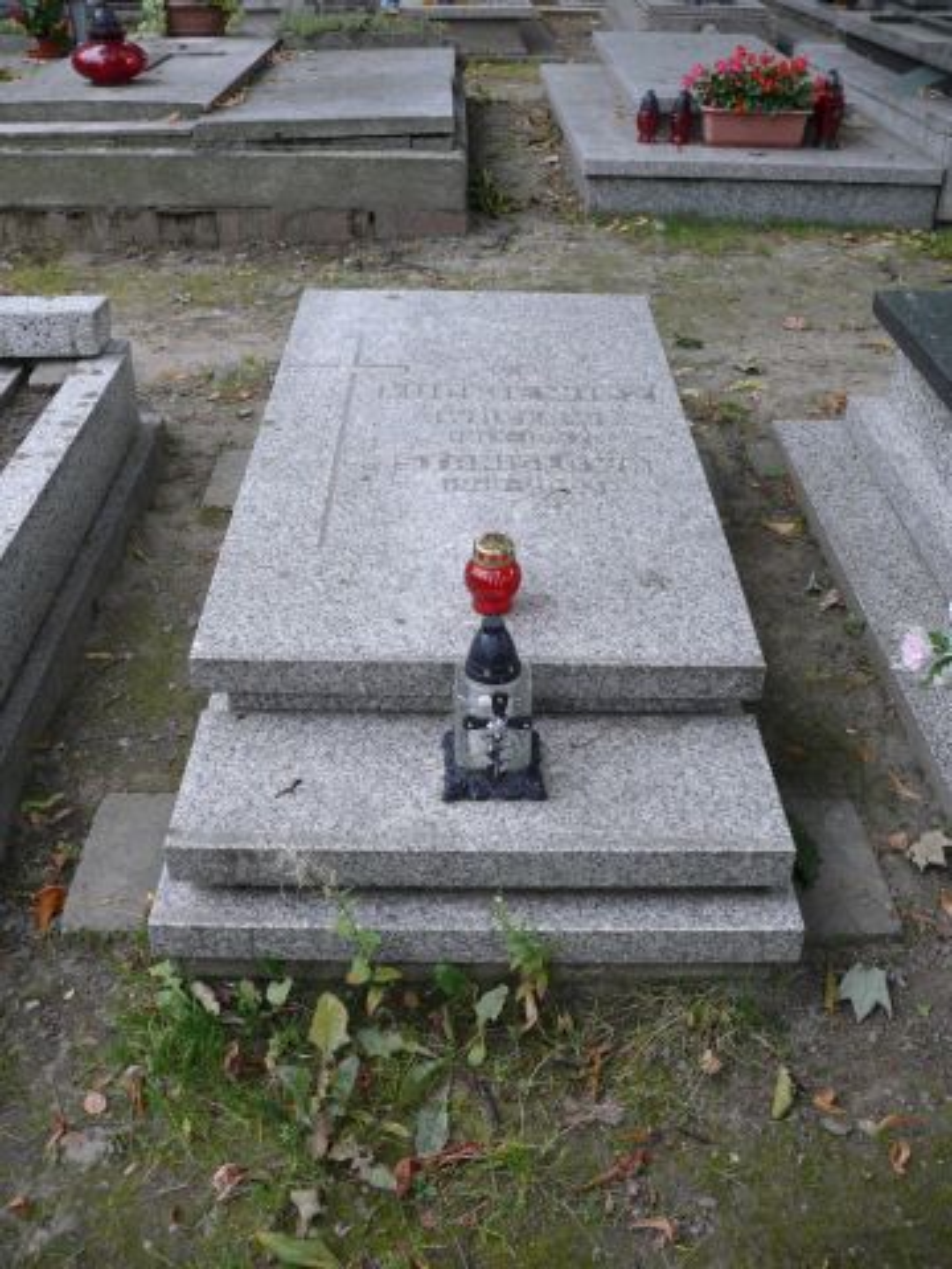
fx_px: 1283
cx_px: 476
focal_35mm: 35
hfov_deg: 40.7
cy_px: 634
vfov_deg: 52.6
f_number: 2.8
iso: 100
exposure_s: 1/60
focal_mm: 7.4
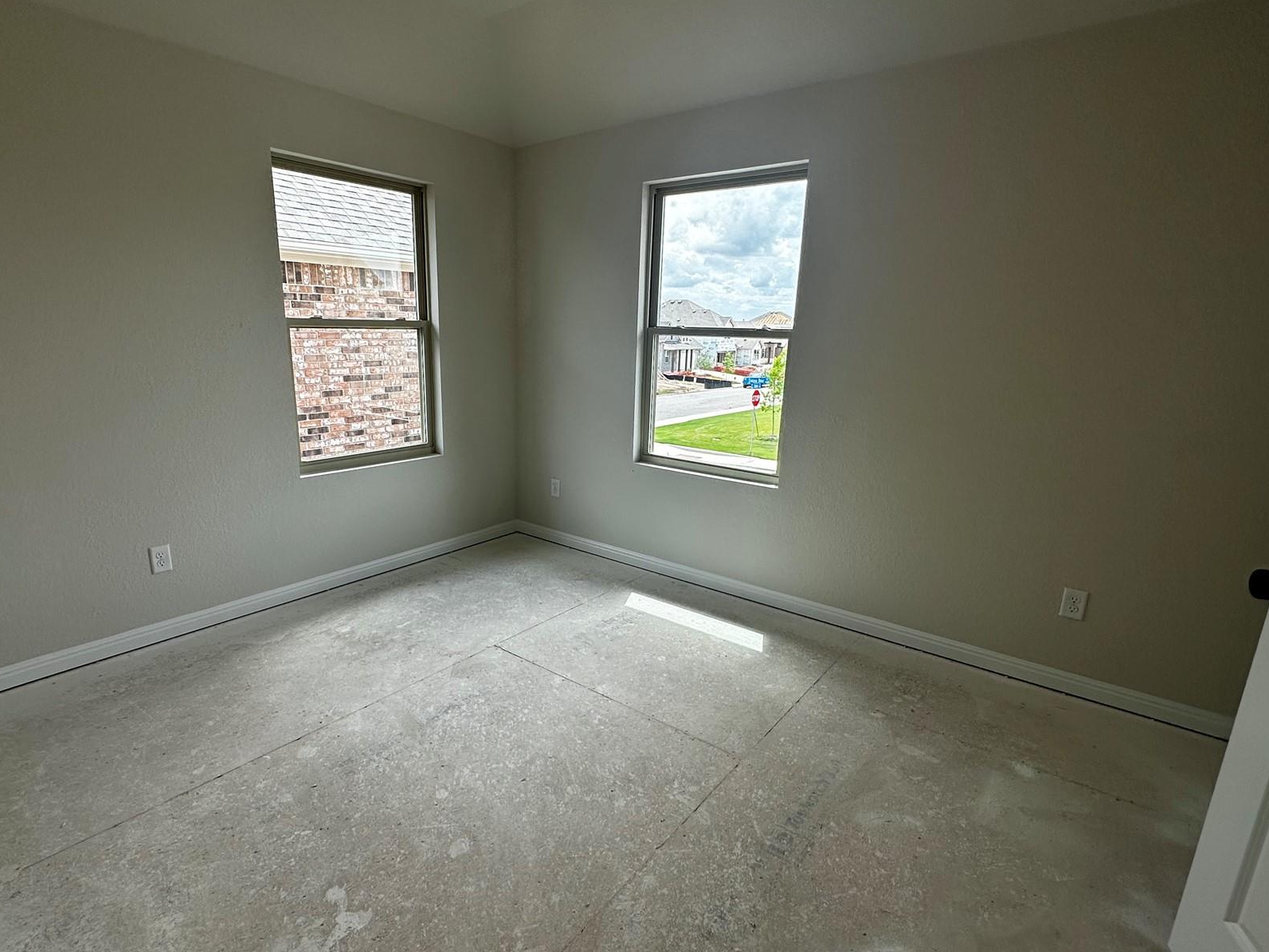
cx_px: 589
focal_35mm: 18
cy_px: 492
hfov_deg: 87.6
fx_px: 660
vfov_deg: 71.6
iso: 40
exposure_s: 1/321
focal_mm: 2.22
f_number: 2.2
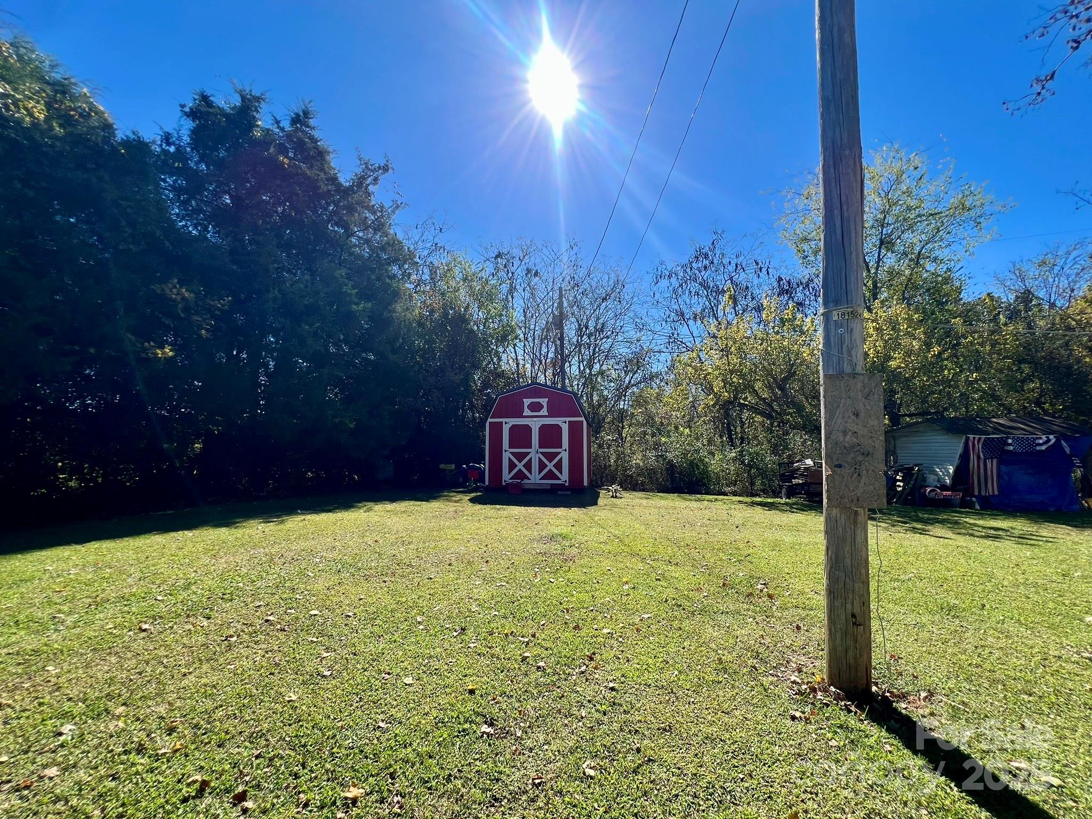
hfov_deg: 106.2
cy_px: 410
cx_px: 546
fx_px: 410
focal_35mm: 13
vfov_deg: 89.9
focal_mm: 1.57
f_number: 1.8
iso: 32
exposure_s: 1/1014
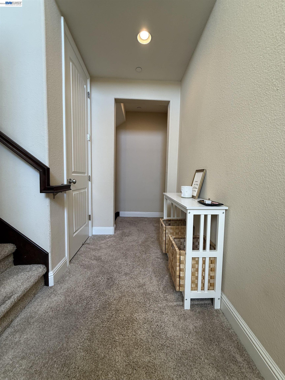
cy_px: 190
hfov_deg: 85.7
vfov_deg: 102.1
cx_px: 142
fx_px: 154
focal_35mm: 14
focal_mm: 2.22
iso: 160
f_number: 2.2
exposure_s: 1/120
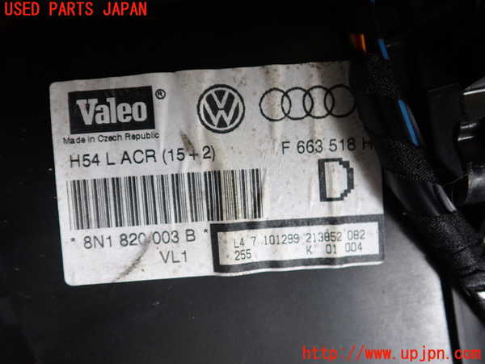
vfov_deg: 46.8
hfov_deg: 60.0
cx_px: 242
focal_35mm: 30
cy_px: 182
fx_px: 420
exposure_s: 1/80
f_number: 2.3
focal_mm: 5.4
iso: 200
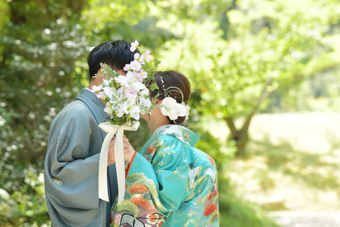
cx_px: 170
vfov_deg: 13.0
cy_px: 114
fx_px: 991
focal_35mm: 105
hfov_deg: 19.5
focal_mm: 105
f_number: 4
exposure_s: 1/250
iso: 250
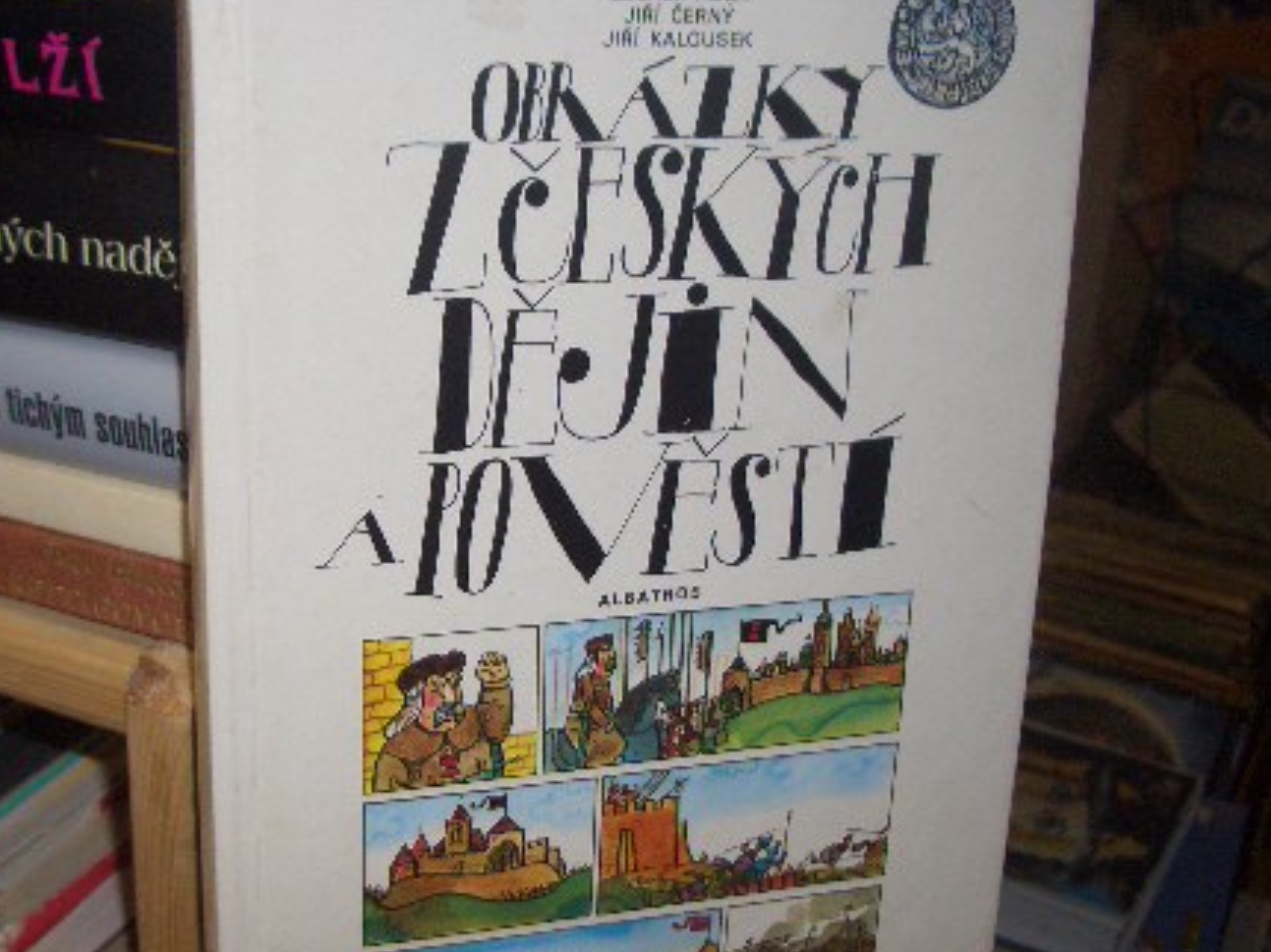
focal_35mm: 52
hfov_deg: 36.6
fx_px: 1909
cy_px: 501
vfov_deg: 28.0
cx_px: 481
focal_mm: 5.8
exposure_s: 1/60
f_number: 2.6
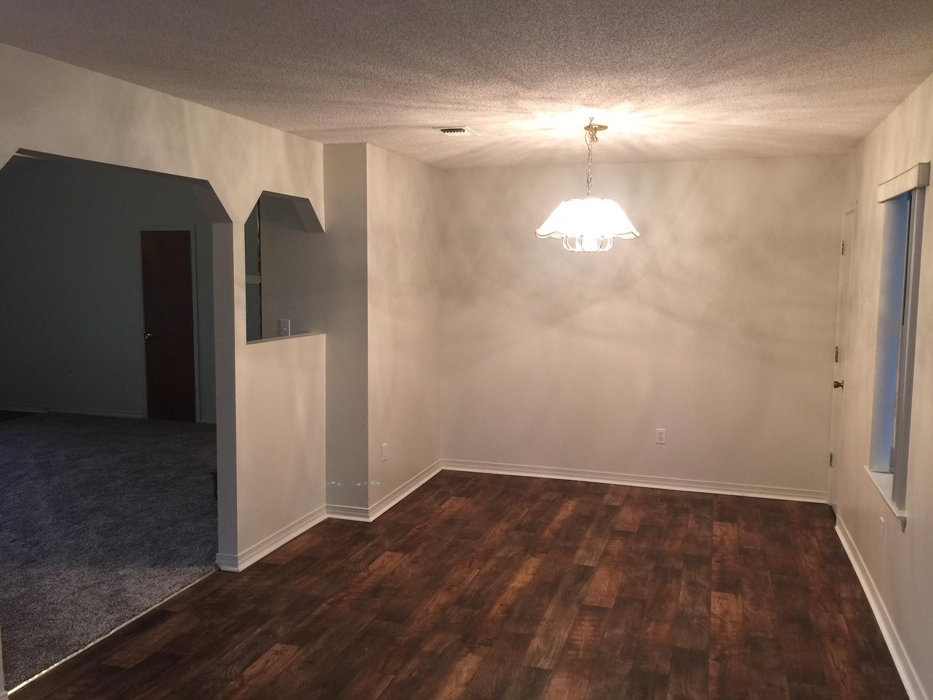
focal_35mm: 29
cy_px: 350
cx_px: 466
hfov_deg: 61.7
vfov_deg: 48.2
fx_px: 782
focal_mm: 4.15
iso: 50
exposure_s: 1/15
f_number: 2.2
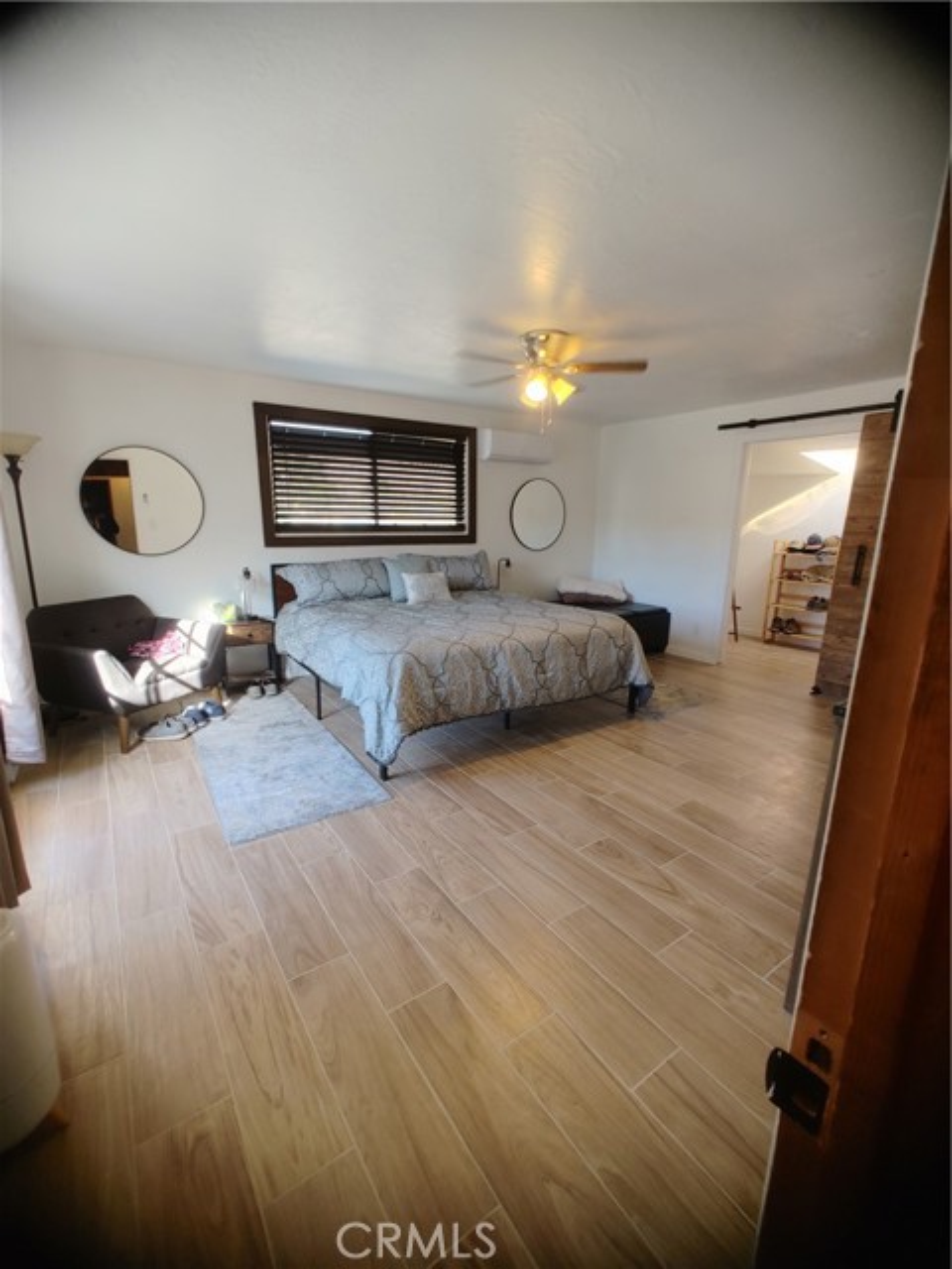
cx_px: 476
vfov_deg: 98.2
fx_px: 550
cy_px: 634
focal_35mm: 15
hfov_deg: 81.7
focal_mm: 1.78
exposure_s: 1/40
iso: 100
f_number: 1.9
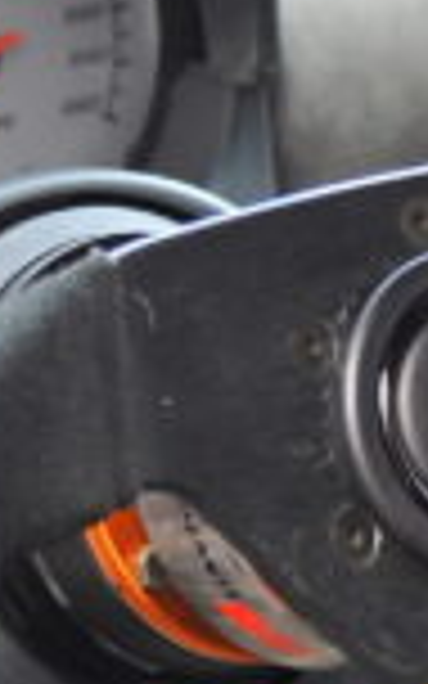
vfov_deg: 6.4
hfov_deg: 4.0
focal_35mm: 330
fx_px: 6159
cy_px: 380
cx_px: 437
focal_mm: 48
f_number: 3.5
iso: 400
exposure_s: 1/125
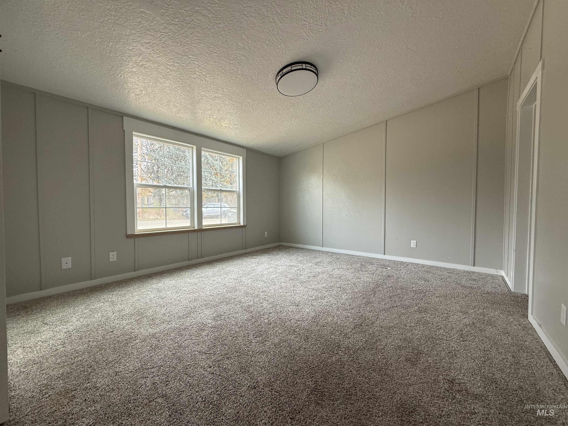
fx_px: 230
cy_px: 213
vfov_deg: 85.7
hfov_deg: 102.1
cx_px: 284
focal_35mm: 14
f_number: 2.2
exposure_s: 1/99
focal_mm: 2.22
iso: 125
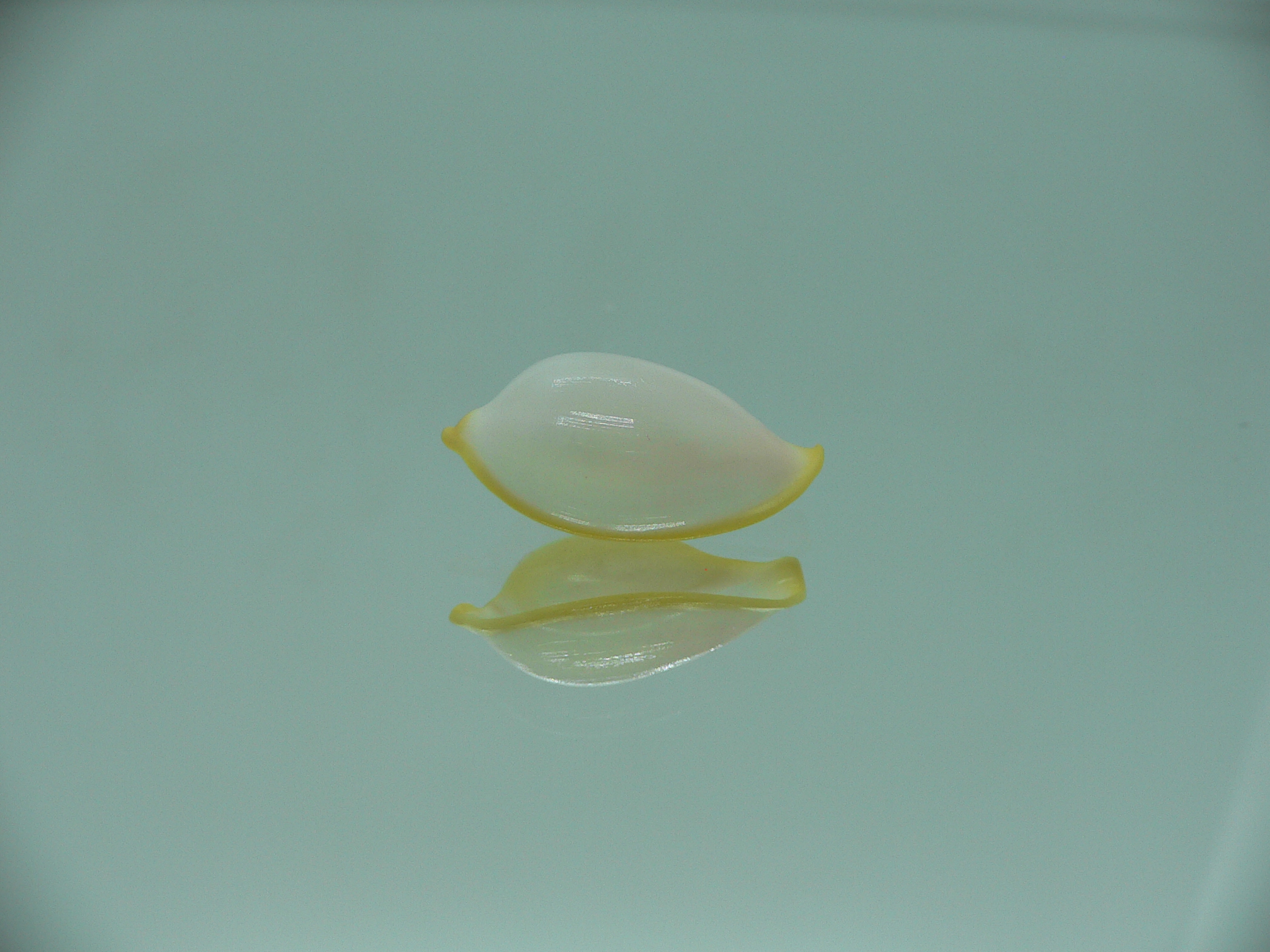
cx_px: 635
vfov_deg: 40.7
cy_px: 476
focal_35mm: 35
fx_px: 1284
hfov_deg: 52.6
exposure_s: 1/80
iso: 80
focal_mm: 4.6
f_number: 2.8
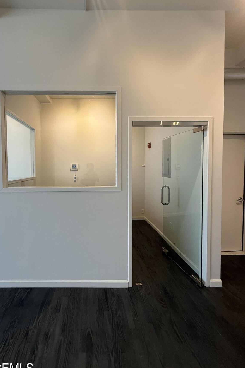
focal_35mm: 17
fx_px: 174
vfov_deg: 93.2
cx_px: 94
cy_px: 173
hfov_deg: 69.5
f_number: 2.2
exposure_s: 1/120
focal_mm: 2.22
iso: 250
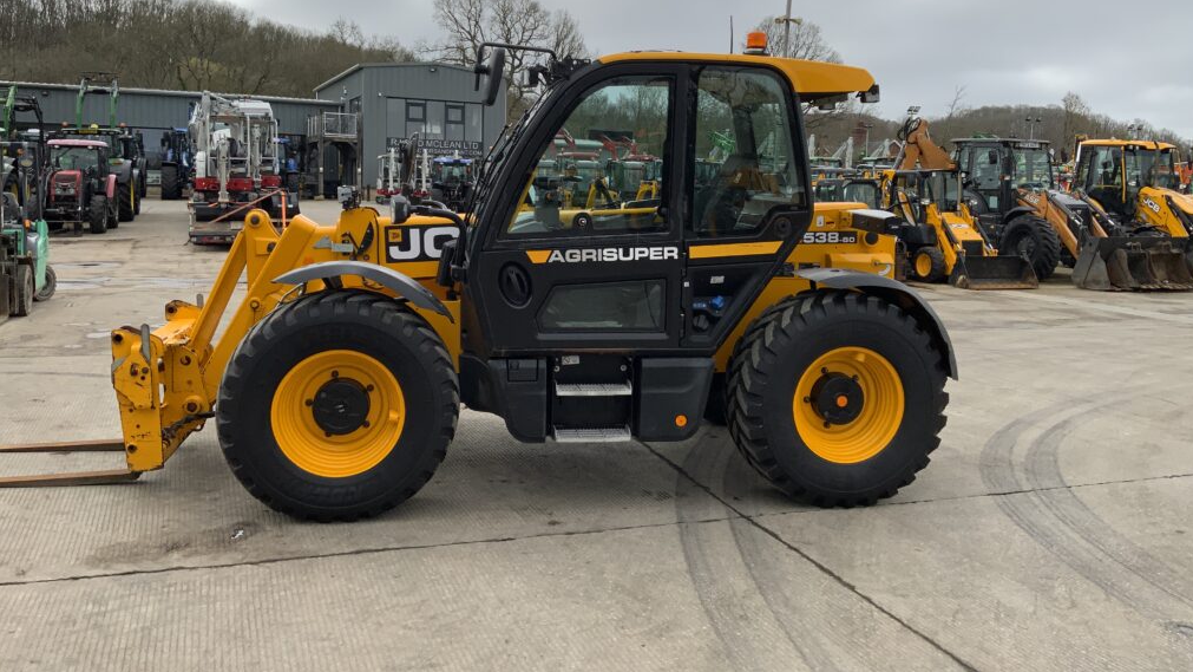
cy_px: 241
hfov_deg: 61.0
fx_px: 1012
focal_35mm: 32
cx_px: 603
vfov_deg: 36.4
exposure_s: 1/1279
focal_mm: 3
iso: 16
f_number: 1.8
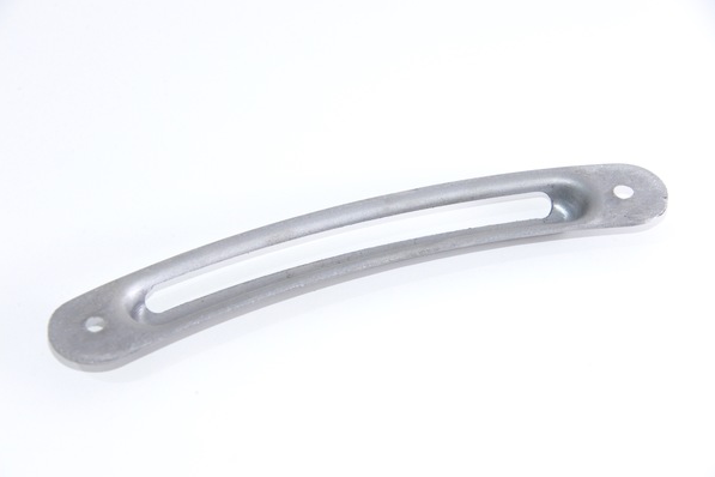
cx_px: 357
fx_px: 3396
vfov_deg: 8.0
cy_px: 238
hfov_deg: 12.0
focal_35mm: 171
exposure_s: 1/250
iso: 1600
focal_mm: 170
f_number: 11
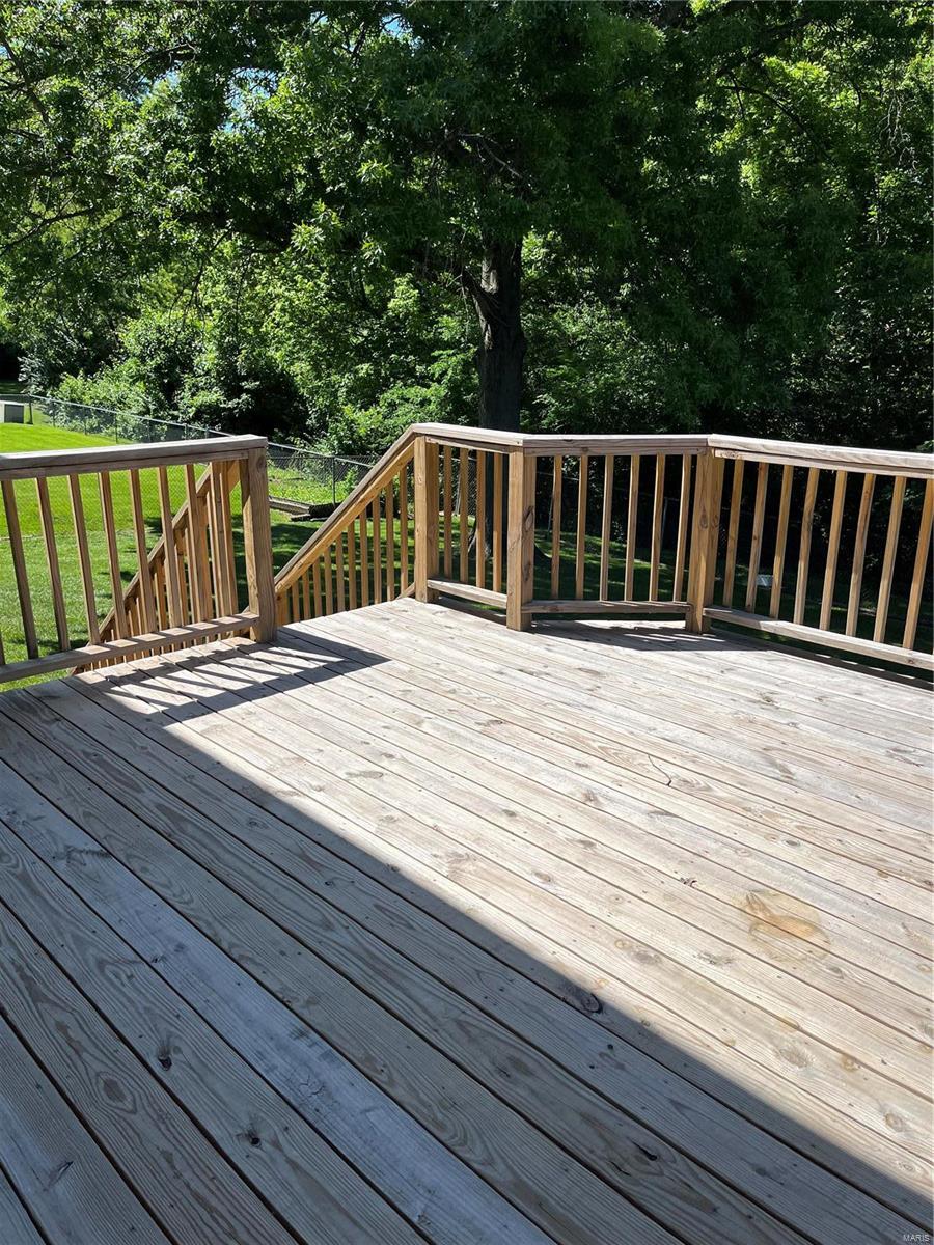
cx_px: 467
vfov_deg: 67.3
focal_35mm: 26
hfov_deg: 53.1
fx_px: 935
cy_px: 622
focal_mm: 5.1
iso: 50
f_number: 1.6
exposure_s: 1/4149
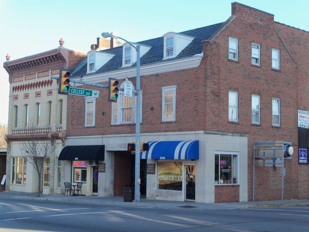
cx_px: 154
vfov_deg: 24.4
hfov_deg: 32.2
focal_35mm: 60
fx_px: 536
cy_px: 116
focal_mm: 10.7
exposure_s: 1/125
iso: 80
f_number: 3.4
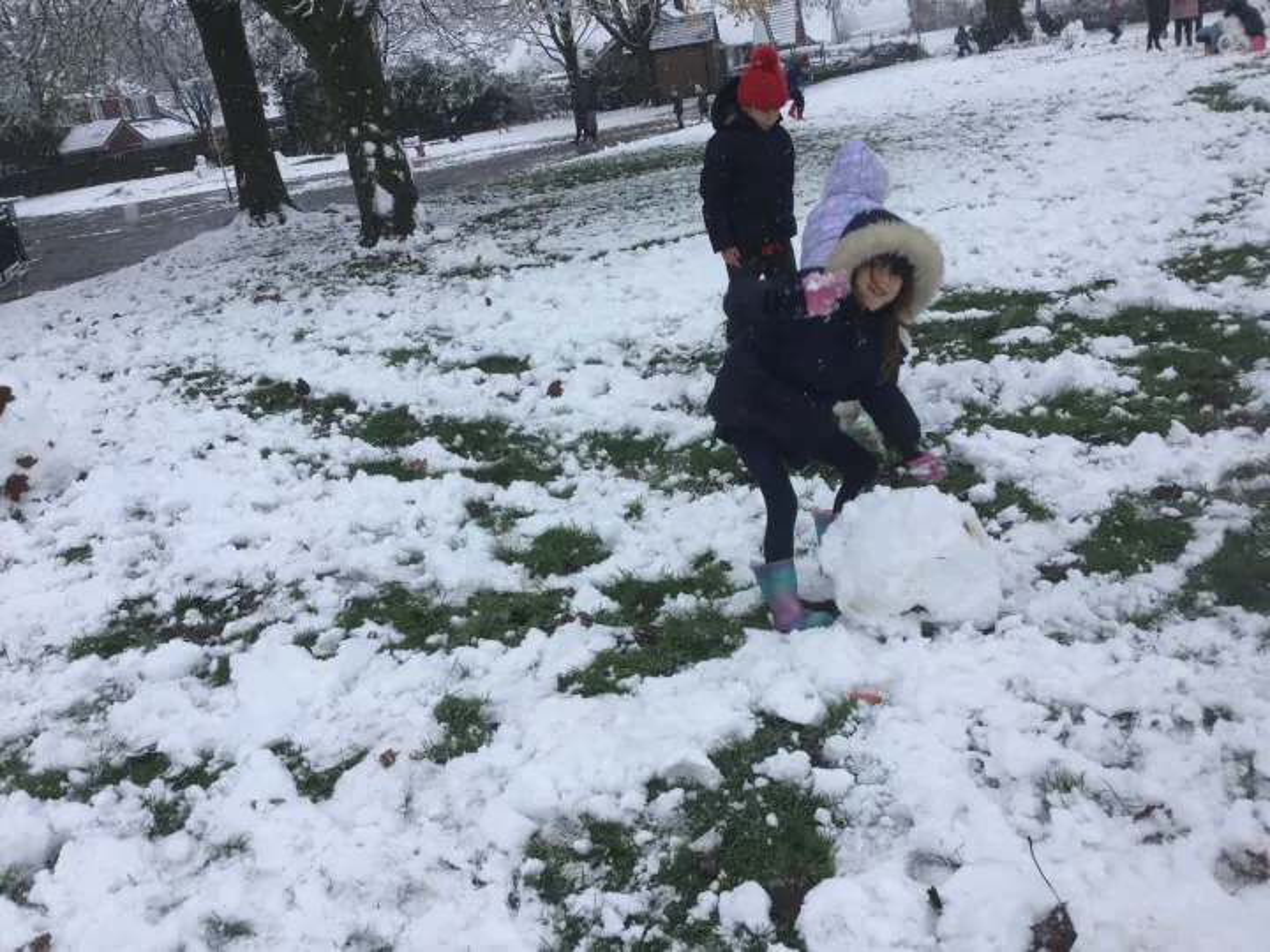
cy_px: 476
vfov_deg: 45.4
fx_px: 1137
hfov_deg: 58.4
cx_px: 635
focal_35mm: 31
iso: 25
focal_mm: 3.3
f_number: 2.4
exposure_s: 1/155
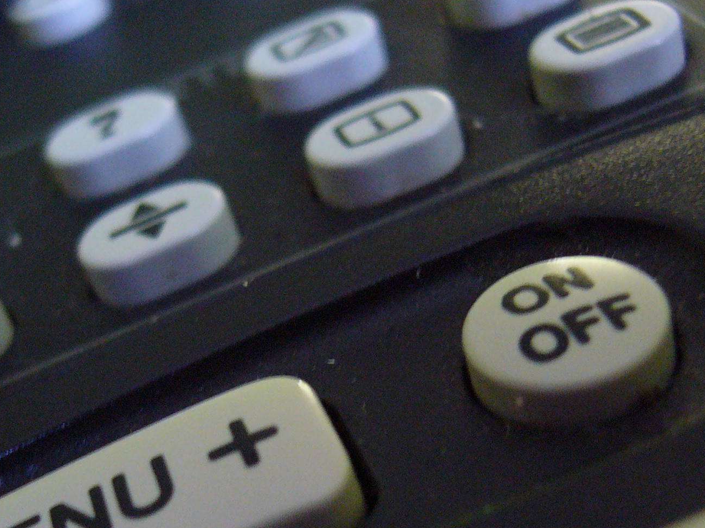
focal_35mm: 62
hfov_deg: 31.1
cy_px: 449
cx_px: 287
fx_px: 1262
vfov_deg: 23.2
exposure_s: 1/8
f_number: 2.8
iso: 200
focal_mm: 5.8
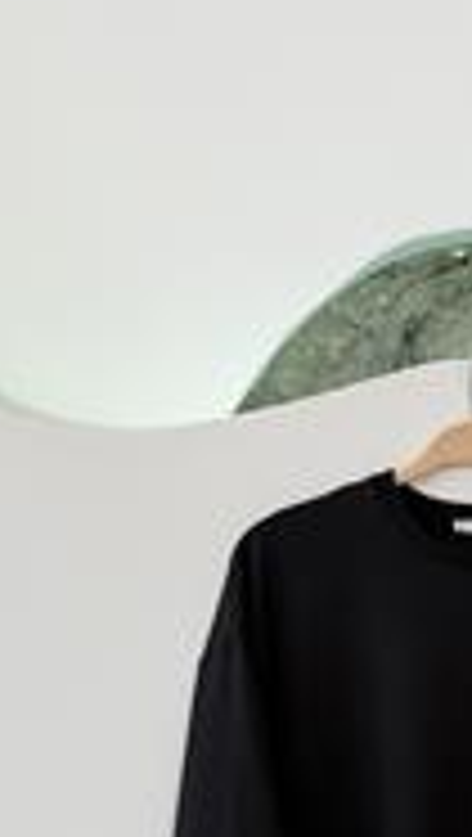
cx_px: 476
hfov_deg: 10.4
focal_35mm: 116
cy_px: 641
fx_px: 2574
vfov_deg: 18.3
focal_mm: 6.76
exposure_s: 1/230
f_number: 1.78
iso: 64
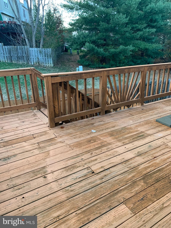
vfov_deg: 67.3
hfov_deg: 53.1
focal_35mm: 26
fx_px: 171
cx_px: 86
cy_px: 114
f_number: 1.8
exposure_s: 1/75
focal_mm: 4.25
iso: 100
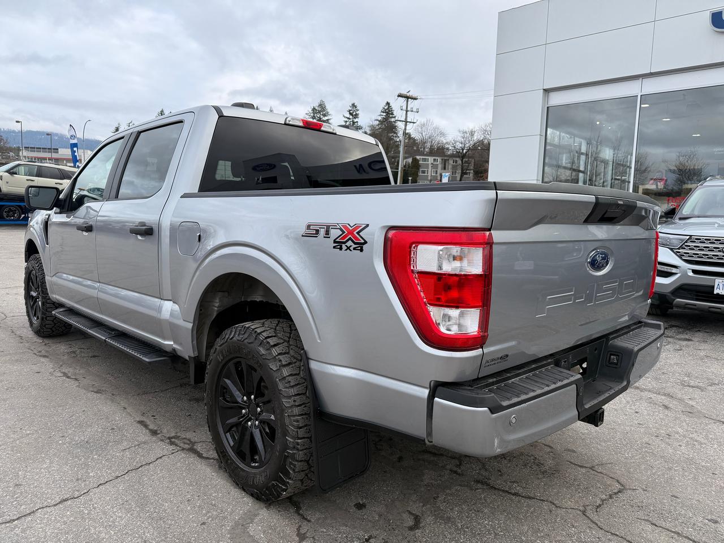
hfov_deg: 71.6
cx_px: 362
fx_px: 502
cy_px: 272
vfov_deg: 56.8
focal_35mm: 24
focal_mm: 6.76
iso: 80
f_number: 1.78
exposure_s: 1/1174
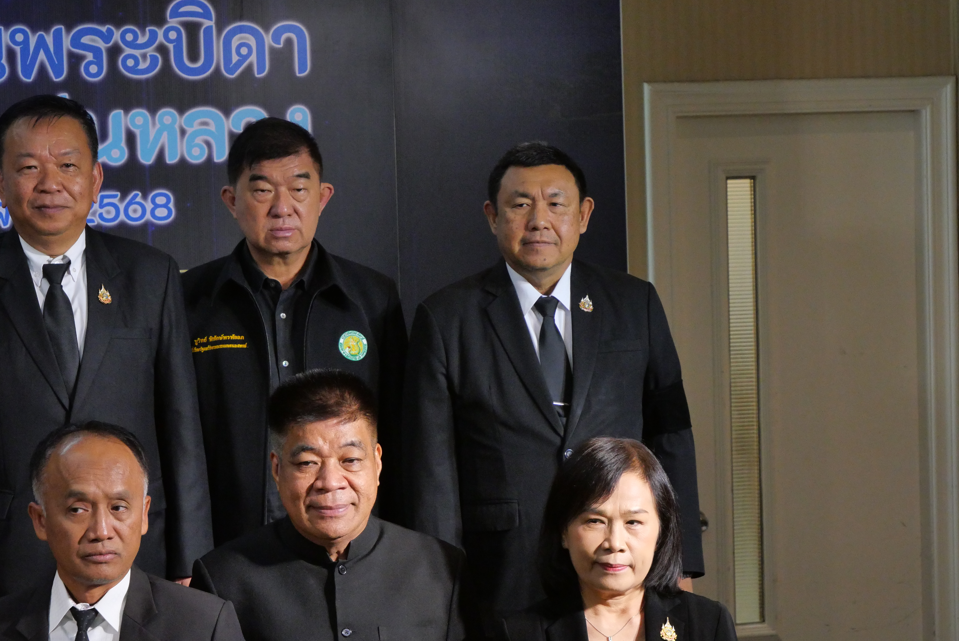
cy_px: 320
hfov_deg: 19.8
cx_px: 480
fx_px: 2745
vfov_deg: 13.3
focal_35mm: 103
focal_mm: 50
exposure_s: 1/250
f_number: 5.6
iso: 3200
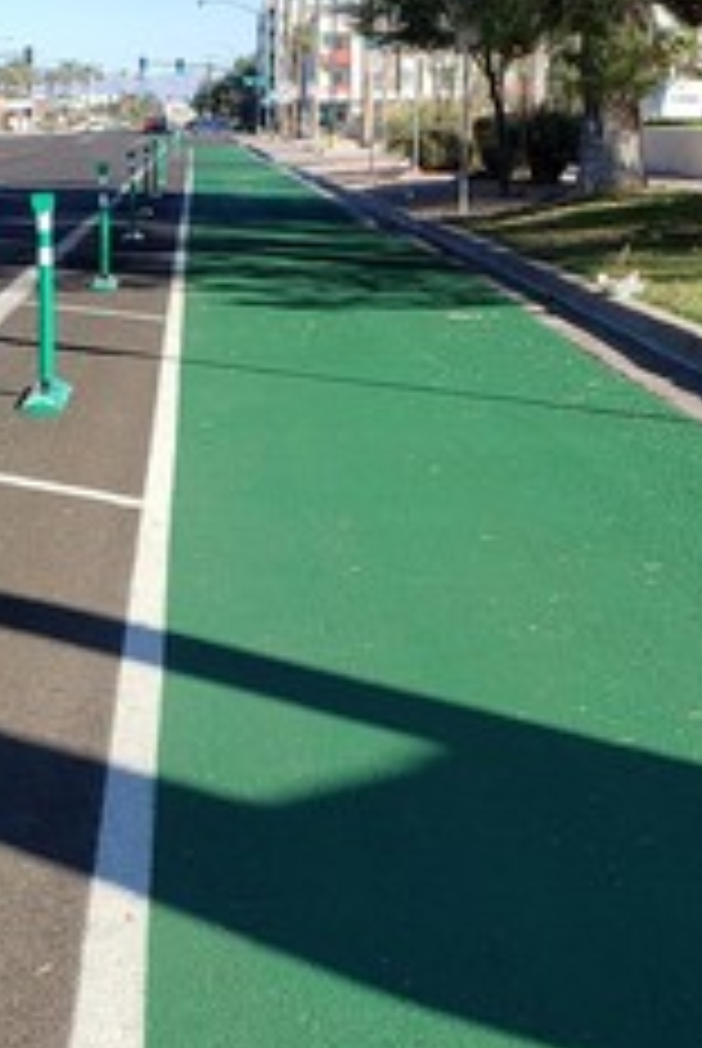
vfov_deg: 30.4
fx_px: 1925
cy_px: 587
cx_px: 180
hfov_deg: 20.5
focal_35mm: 66
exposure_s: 1/894
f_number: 2.4
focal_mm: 4.3
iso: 50
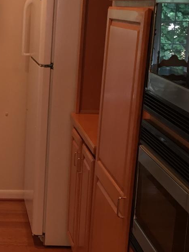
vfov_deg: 26.9
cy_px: 160
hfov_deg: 19.2
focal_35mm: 72
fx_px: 524
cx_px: -40
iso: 64
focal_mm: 4.15
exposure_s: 1/30
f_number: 2.2
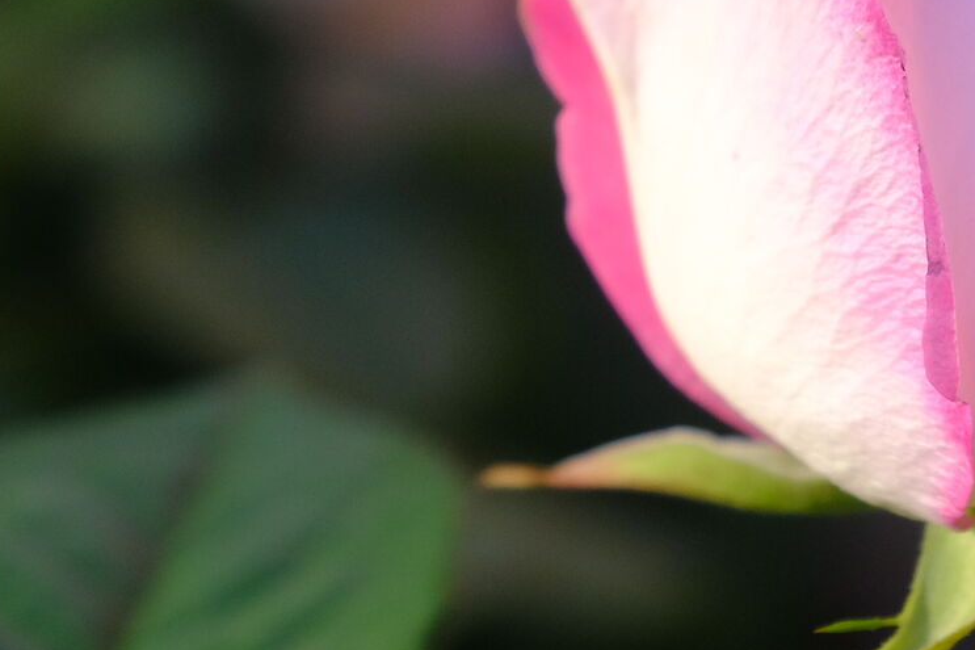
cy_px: 46
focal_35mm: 320
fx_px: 8664
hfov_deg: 6.4
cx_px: 1165
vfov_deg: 4.3
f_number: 5.3
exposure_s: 1/200
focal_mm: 66.2
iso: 500
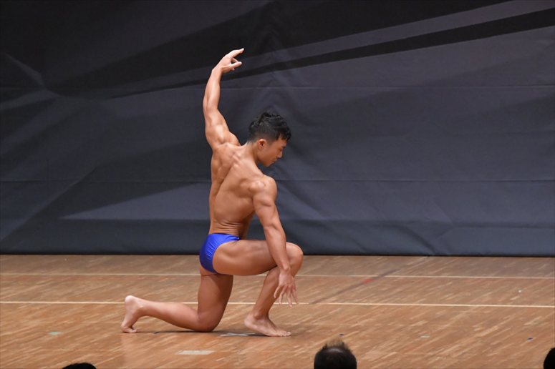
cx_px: 278
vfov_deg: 4.6
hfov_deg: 6.9
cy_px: 184
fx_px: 4623
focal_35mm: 300
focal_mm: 200
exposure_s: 1/400
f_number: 5.6
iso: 6400
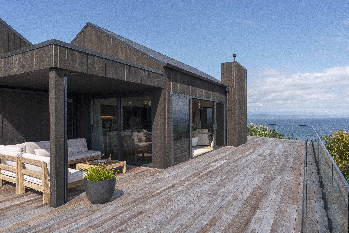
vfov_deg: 55.5
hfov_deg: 76.6
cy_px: 116
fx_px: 221
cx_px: 174
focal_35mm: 23
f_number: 7.1
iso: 640
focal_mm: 22.8
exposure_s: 1/3200
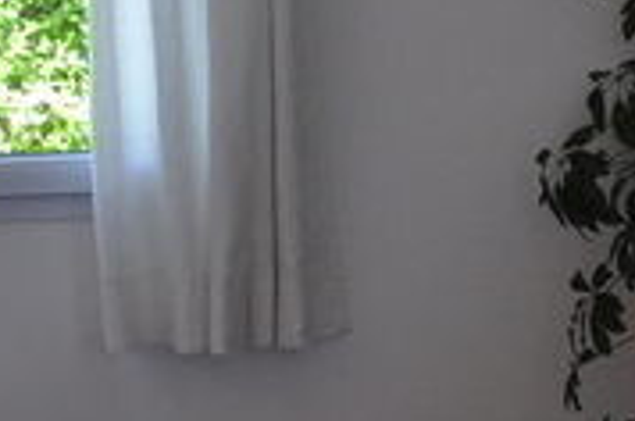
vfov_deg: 8.8
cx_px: -503
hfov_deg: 12.2
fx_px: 2729
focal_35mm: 155
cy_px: 310
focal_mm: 18
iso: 400
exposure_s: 1/100
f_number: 5
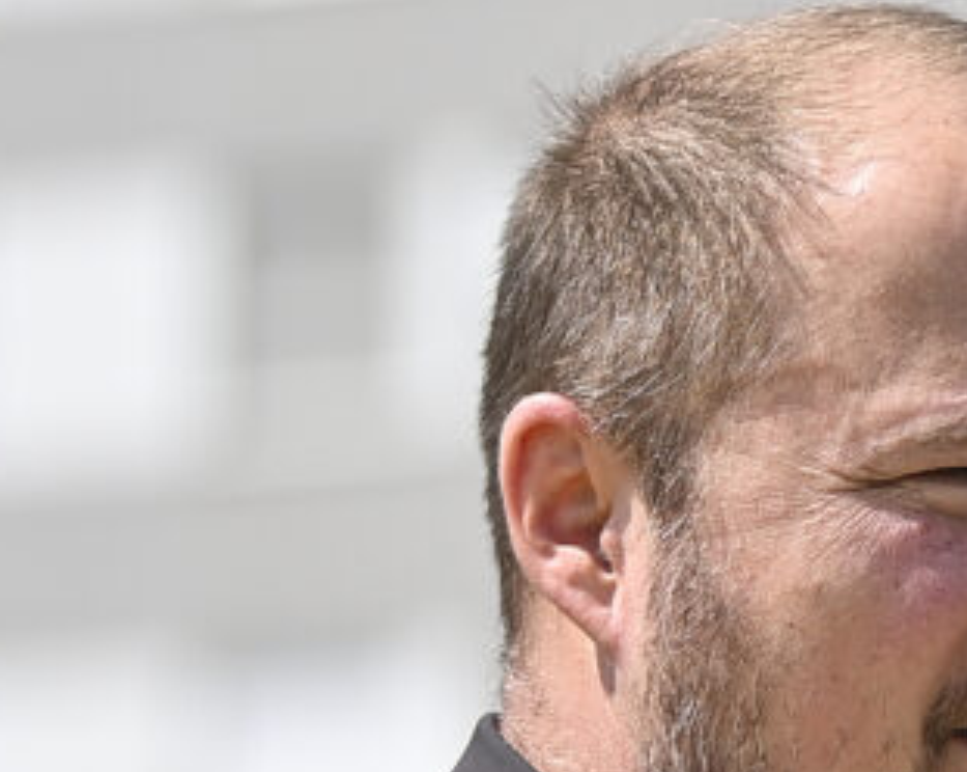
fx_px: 16035
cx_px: 2096
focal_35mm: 561
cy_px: 409
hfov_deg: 3.4
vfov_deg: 2.8
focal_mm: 116
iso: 100
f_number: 2.8
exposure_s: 1/2000
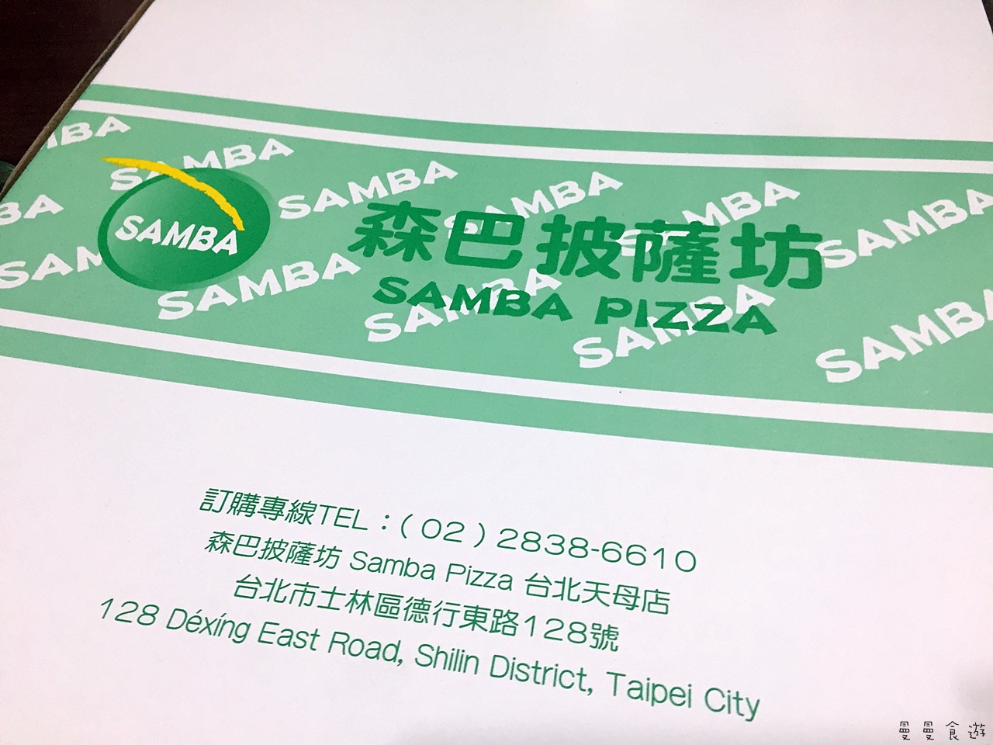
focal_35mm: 29
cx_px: 496
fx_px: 832
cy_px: 372
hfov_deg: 61.7
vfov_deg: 48.2
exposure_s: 1/30
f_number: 2.2
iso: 100
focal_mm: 4.15
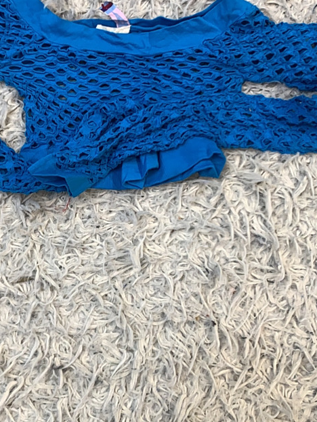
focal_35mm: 45
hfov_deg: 32.0
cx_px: 120
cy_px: 186
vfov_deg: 42.0
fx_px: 549
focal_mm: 4.25
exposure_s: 1/100
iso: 40
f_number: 1.8
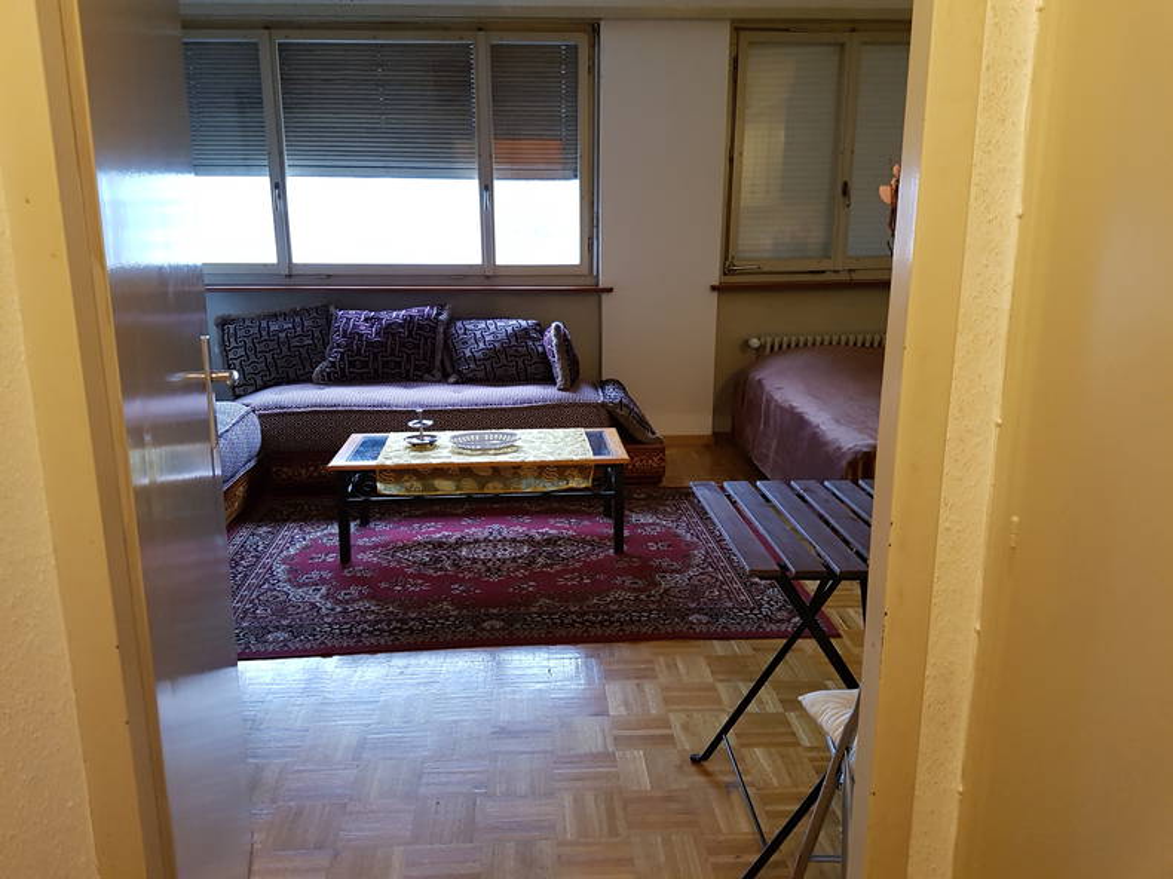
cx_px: 586
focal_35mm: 26
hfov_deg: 67.3
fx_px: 881
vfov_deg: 53.0
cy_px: 440
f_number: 1.7
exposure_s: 1/25
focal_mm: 4.2
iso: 200
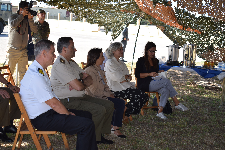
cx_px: 112
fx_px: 375
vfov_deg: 22.6
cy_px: 75
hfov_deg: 33.4
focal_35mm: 60
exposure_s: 1/160
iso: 100
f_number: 6.3
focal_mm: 40
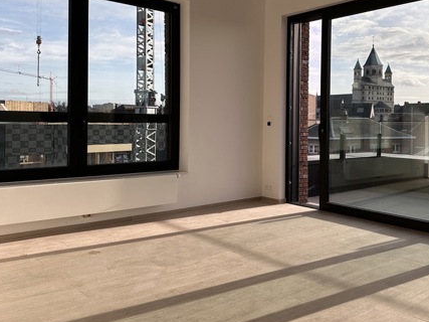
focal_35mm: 36
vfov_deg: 39.4
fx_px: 446
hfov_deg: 50.9
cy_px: 125
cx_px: 267
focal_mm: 6.86
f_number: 1.78
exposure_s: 1/2353
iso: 80
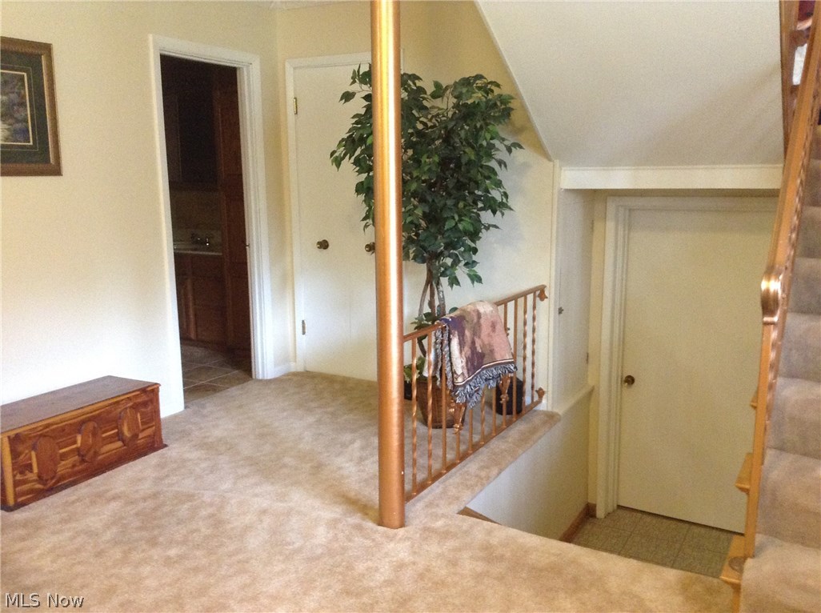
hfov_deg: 55.4
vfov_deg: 42.8
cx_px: 410
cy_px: 306
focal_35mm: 33
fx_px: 781
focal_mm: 3.3
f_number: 2.4
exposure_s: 1/17
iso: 250
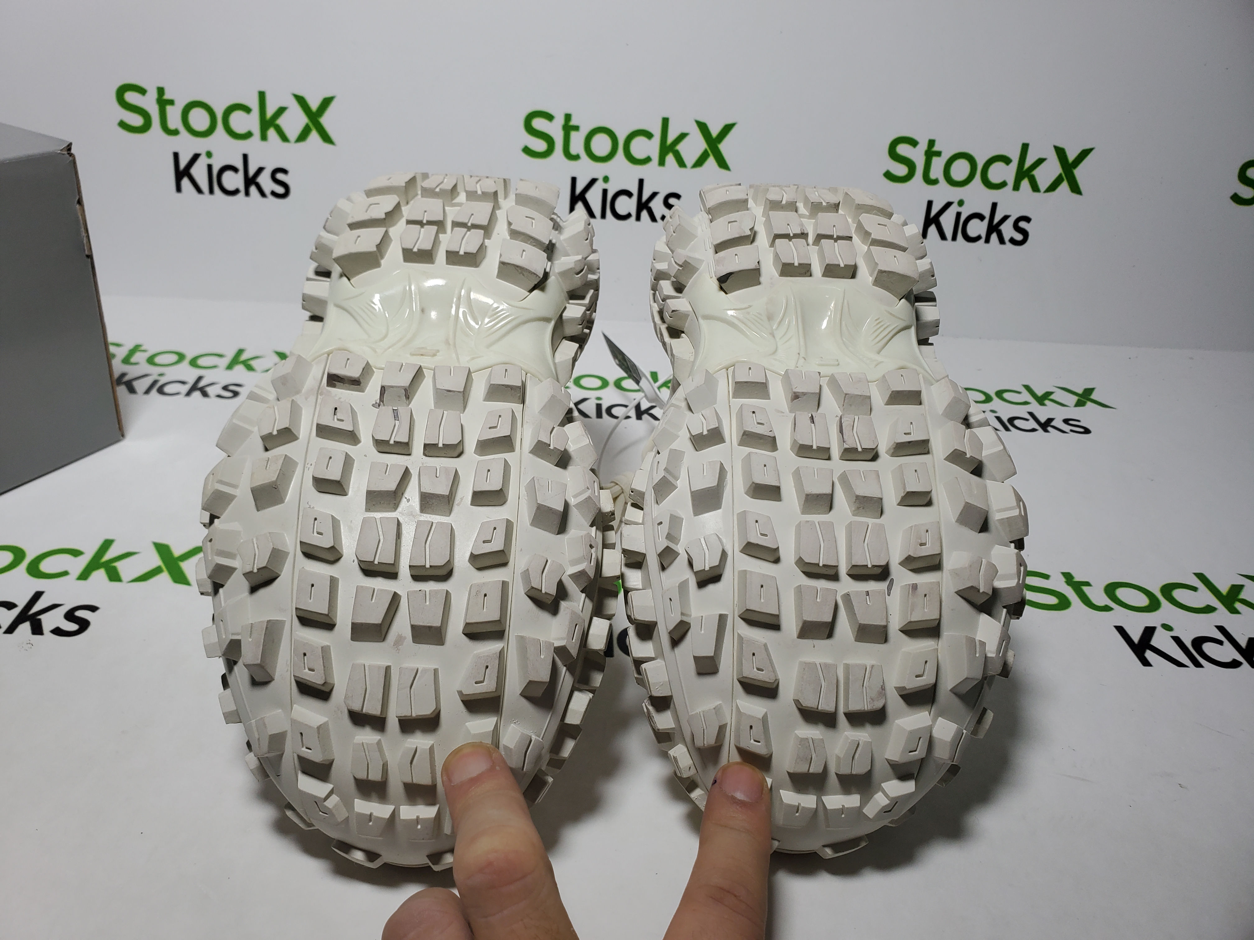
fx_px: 942
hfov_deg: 67.3
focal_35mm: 26
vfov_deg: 53.1
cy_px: 470
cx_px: 627
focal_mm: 4.3
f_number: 2.4
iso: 50
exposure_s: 1/321
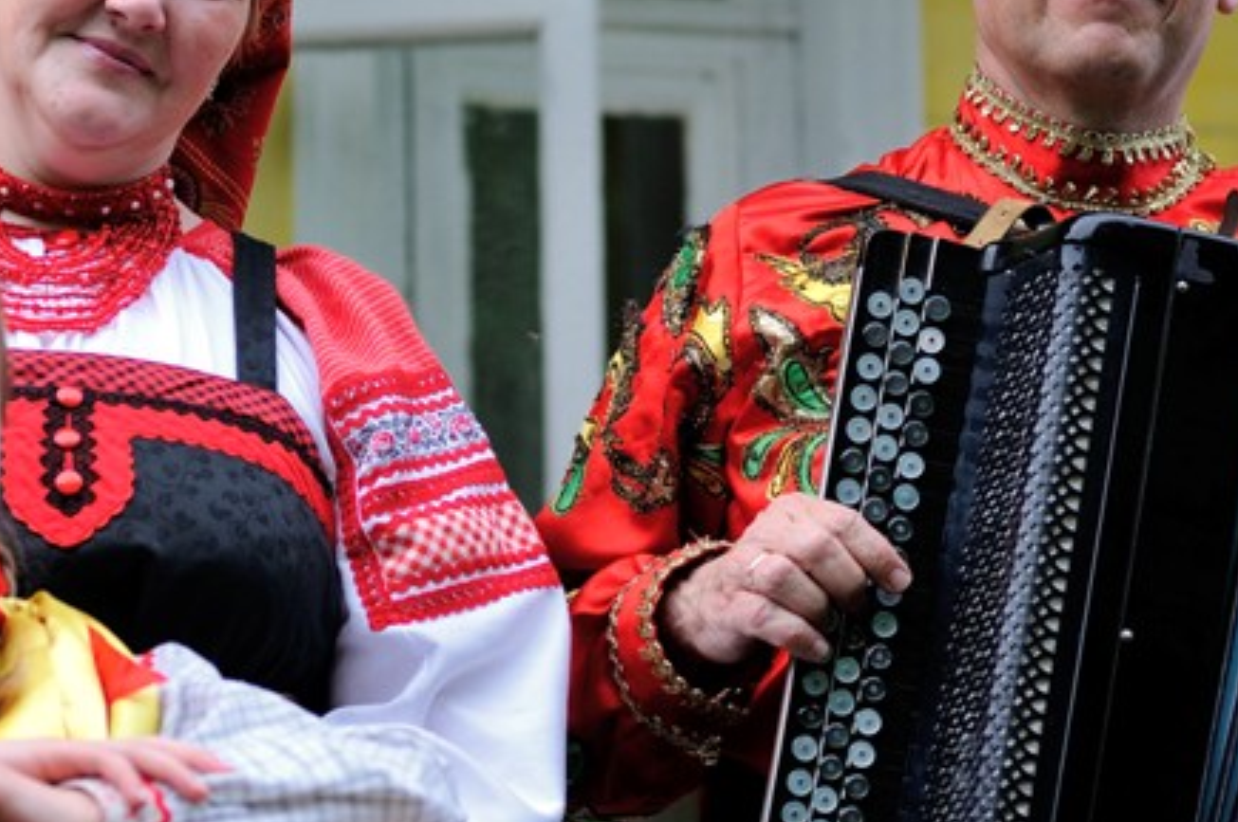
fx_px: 5324
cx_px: 498
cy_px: 326
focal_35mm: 155
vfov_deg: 8.8
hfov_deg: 13.3
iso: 200
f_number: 2.8
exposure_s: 1/400
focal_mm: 50
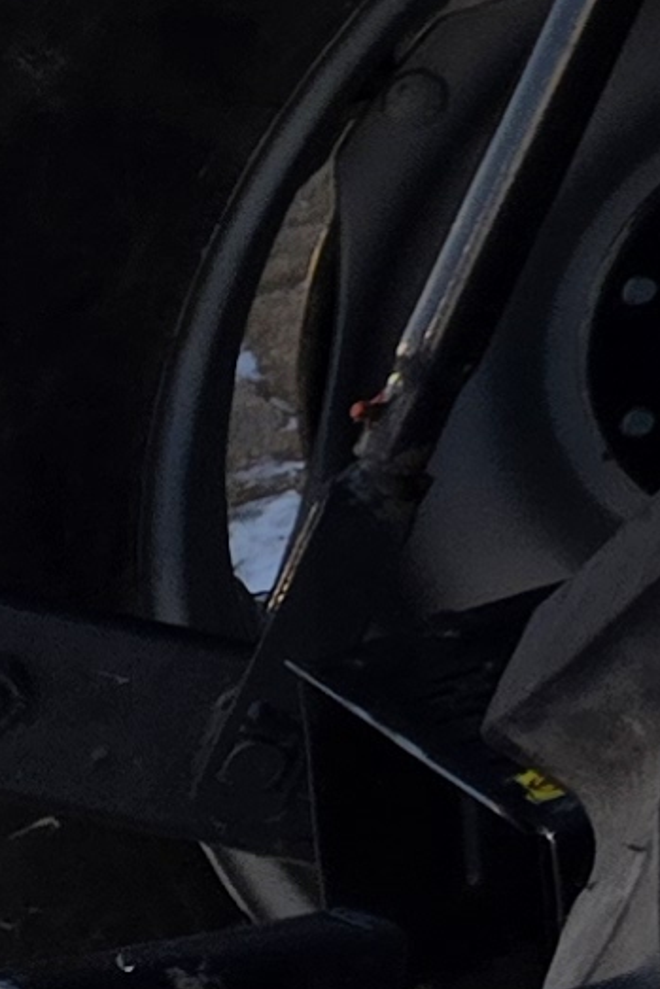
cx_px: 2882
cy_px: -838
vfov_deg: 10.5
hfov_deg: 6.0
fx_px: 5029
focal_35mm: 183
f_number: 1.8
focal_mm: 5.4
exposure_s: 1/1027
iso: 25
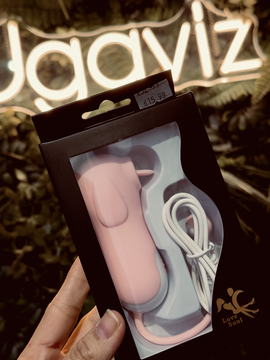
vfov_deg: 39.7
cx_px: 135
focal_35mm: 48
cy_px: 180
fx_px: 499
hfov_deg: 30.3
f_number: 1.78
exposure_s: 1/50
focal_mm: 6.76
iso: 100
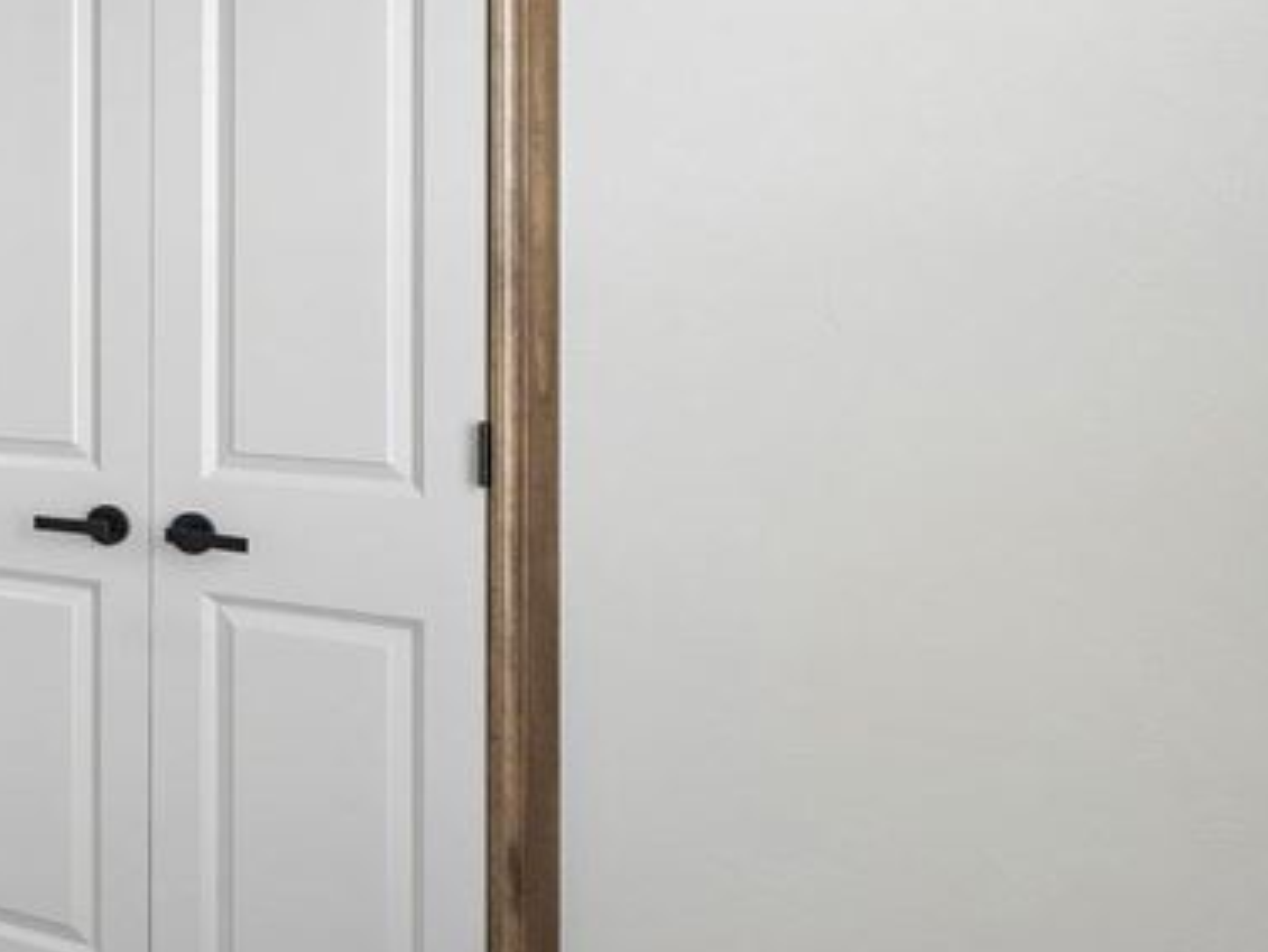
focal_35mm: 49
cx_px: -693
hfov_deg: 26.4
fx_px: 1795
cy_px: 264
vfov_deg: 29.3
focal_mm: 10
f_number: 7.1
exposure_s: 1/80
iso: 200
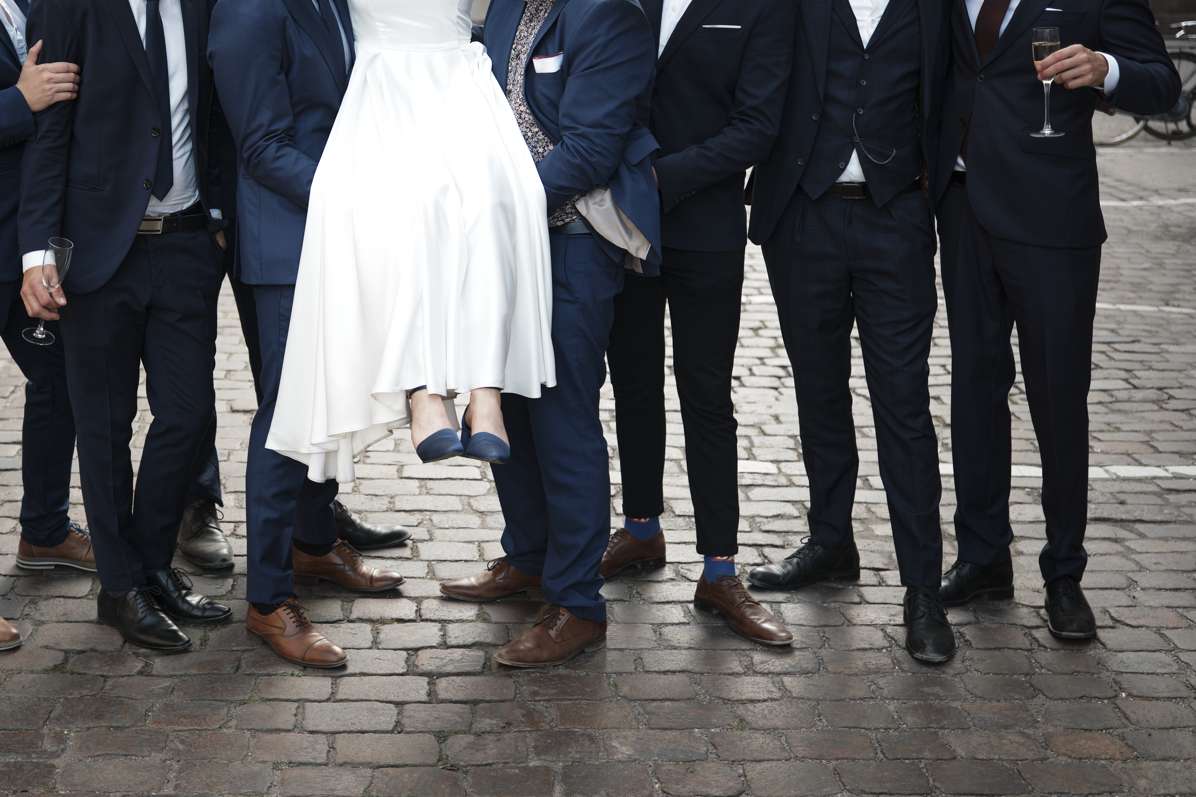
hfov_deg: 37.8
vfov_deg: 25.8
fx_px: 1727
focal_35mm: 52
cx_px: 417
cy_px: 240
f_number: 1.4
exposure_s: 1/500
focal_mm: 23
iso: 100
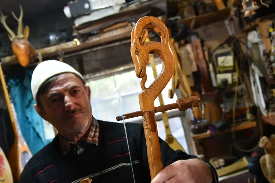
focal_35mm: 39
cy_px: 92
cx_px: 138
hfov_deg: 49.5
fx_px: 298
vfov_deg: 34.2
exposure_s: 1/125
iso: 640
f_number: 2.8
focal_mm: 26
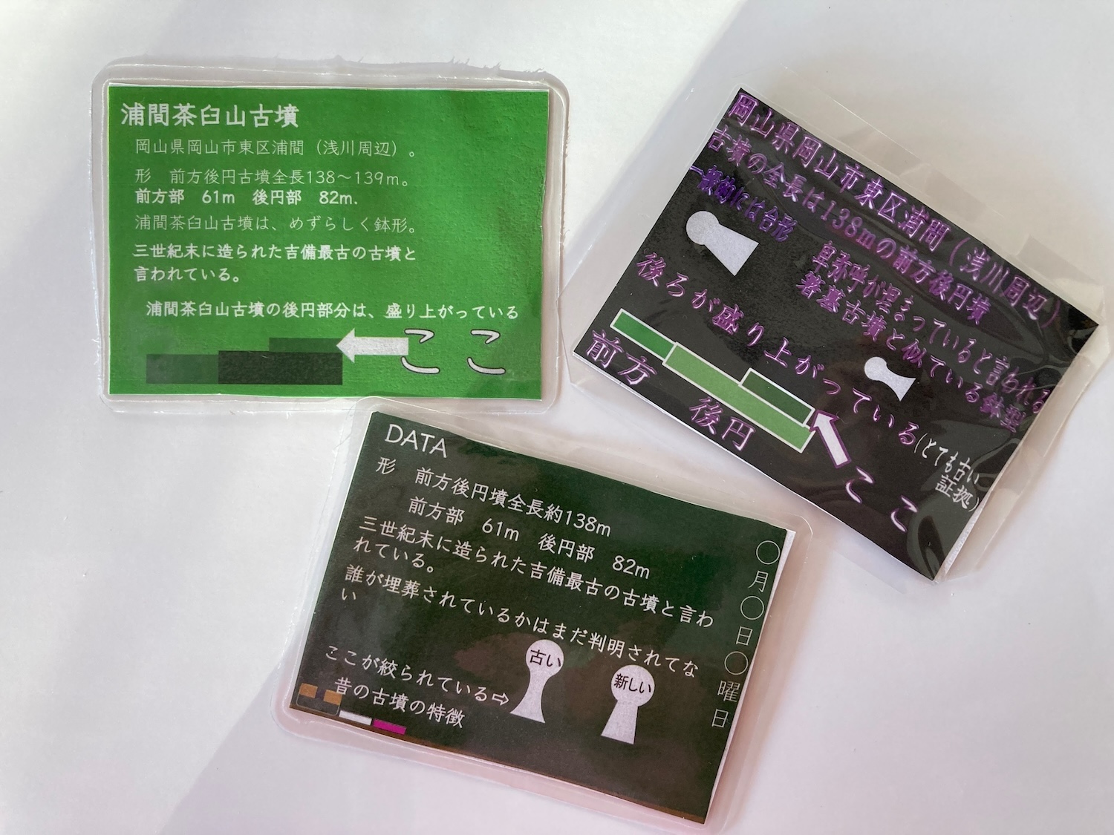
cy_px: 418
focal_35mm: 28
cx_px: 557
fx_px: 901
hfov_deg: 63.4
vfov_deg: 49.7
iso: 80
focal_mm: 3.99
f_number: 1.8
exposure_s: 1/85
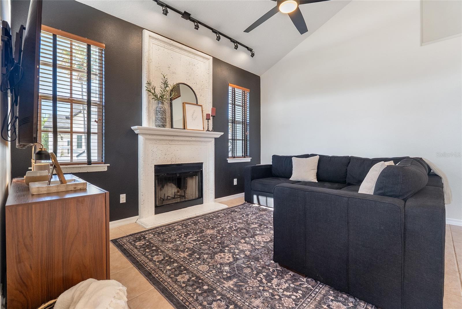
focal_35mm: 16
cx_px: 231
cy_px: 154
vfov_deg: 73.8
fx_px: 205
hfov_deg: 96.7
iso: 3200
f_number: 9
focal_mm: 16
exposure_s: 1/30
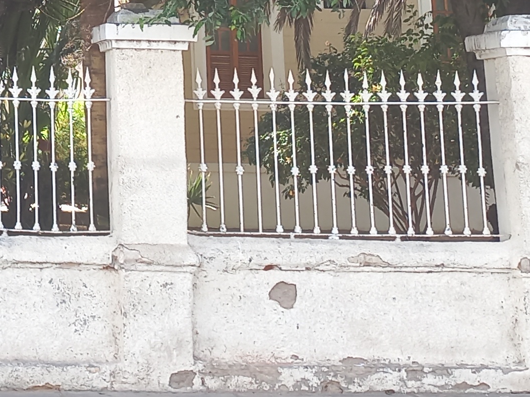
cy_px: -205
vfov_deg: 12.7
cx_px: -151
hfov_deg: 16.9
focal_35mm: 110
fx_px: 1684
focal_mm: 4.6
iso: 32
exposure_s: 1/100
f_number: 1.8
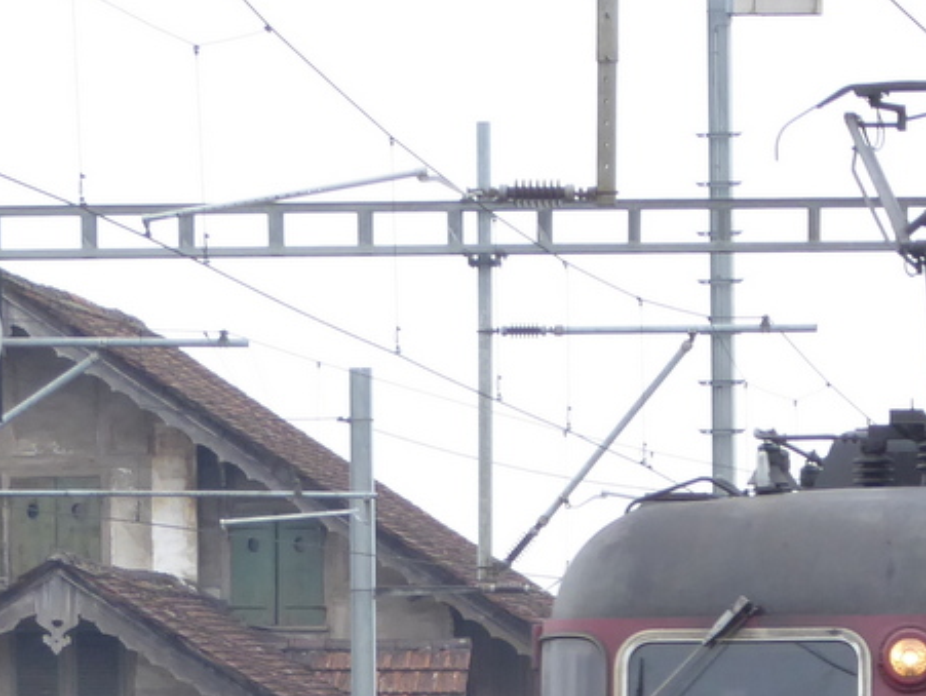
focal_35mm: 633
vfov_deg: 2.4
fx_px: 16947
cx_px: 762
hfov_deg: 3.1
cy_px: 827
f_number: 5.6
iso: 160
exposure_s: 1/80
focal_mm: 38.4
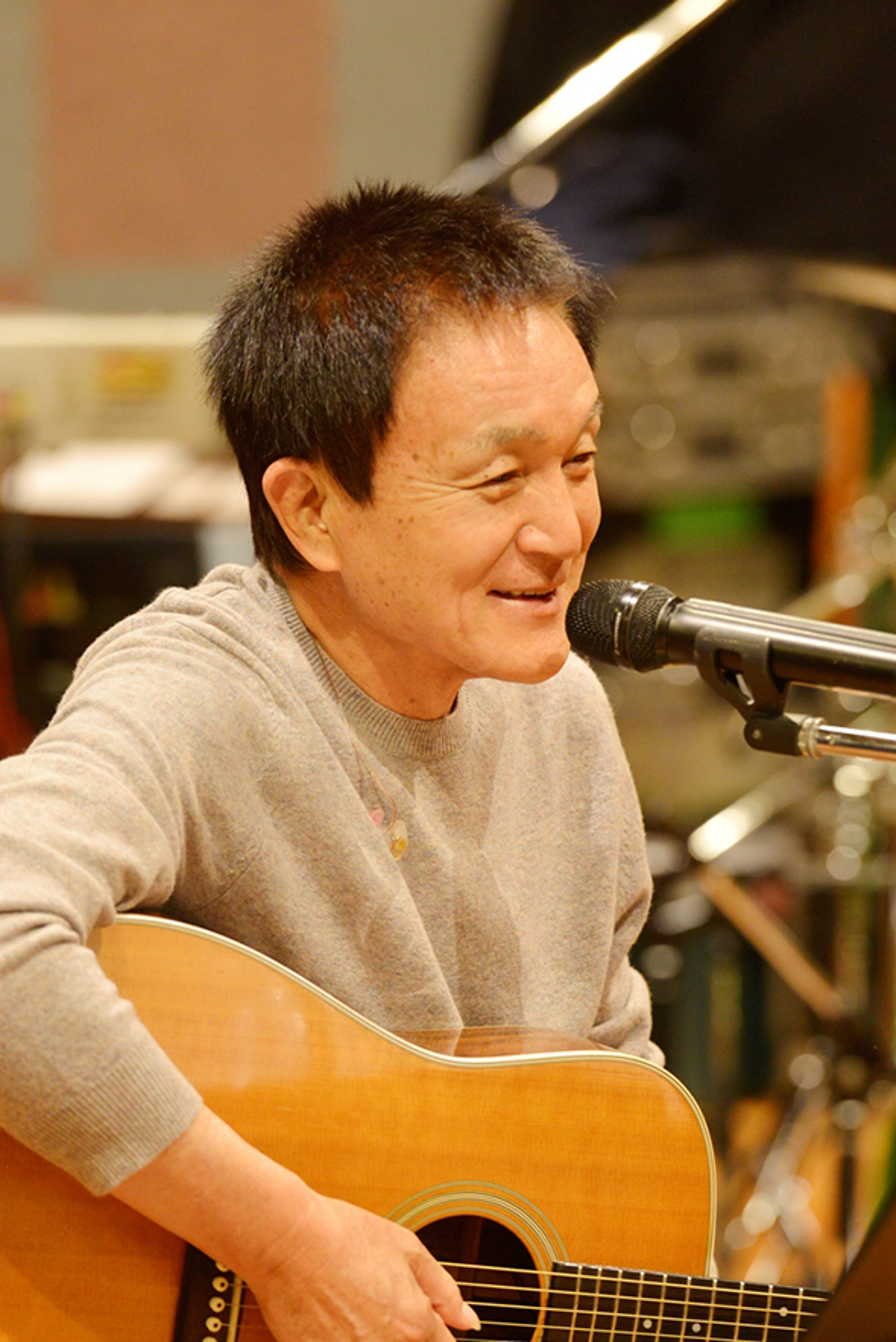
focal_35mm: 271
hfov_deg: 5.1
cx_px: 585
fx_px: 10109
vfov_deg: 7.6
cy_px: 774
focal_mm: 200
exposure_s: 1/80
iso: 1600
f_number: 4
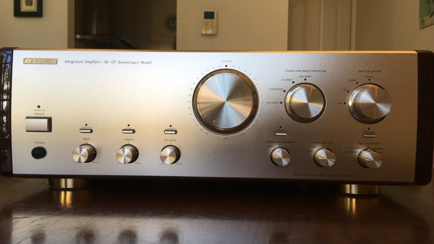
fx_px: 368
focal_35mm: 32
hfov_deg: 61.0
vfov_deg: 36.7
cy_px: 115
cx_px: 216
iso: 25
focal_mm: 4.15
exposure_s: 1/60
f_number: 2.2
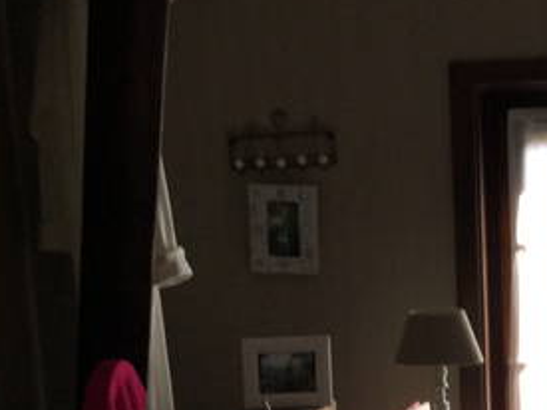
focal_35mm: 89
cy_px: 498
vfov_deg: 15.9
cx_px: 473
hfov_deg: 21.6
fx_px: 1406
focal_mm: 3.3
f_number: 2.4
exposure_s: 1/50
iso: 32
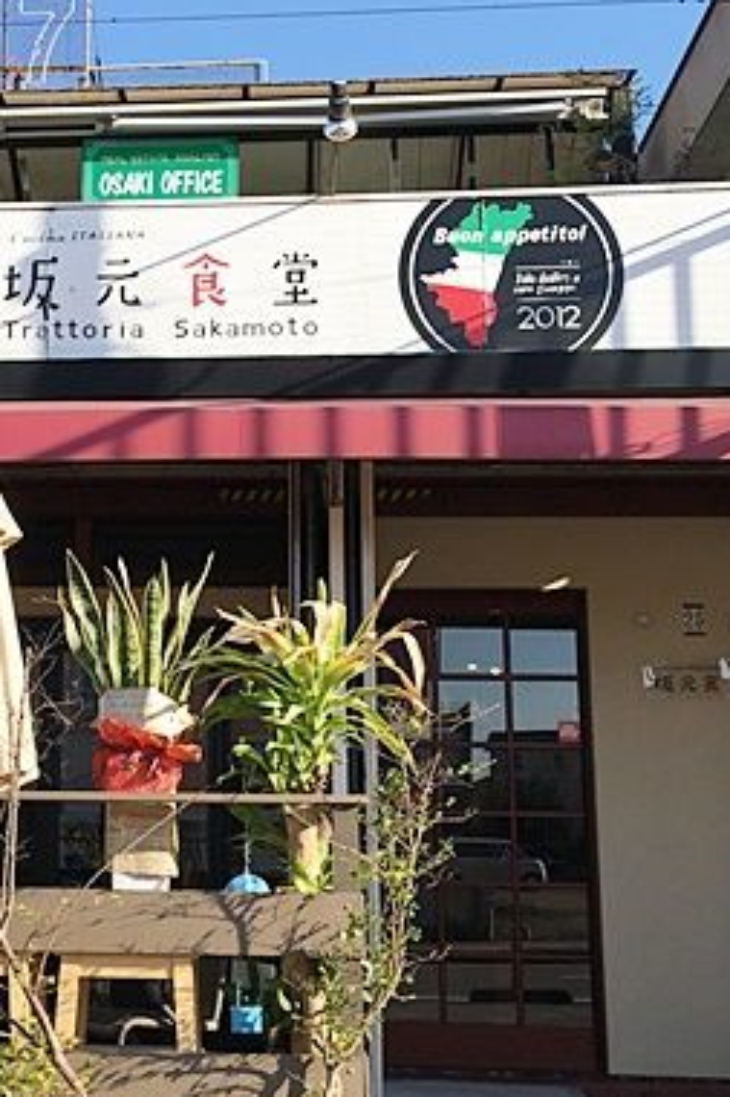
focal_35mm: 53
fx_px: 1613
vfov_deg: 37.5
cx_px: 121
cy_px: 533
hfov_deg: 25.0
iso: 25
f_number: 2.2
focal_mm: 4.15
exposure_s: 1/905
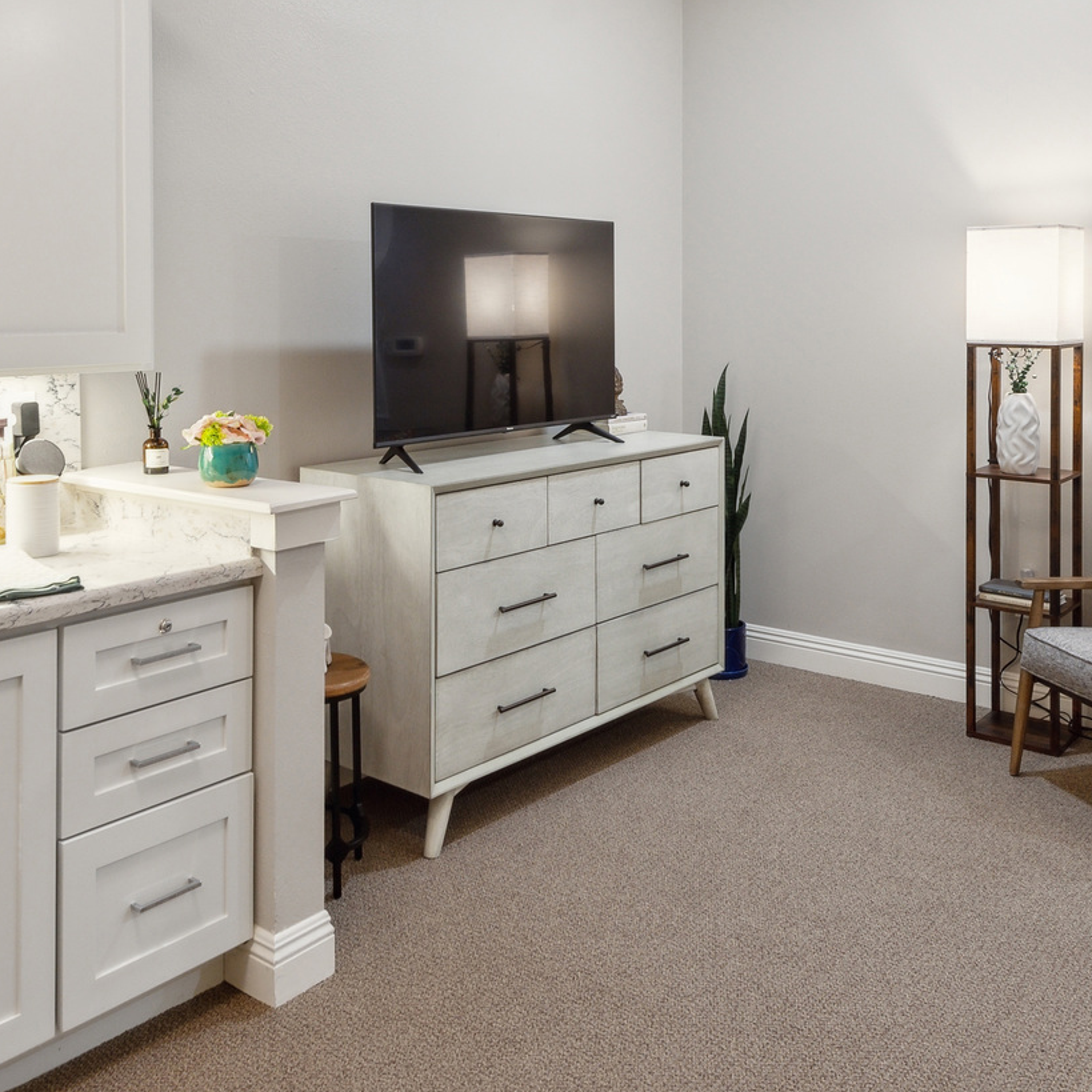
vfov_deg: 47.7
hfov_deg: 48.1
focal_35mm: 34
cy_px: 363
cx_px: 429
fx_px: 1213
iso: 640
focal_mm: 16
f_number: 8
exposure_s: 1/13
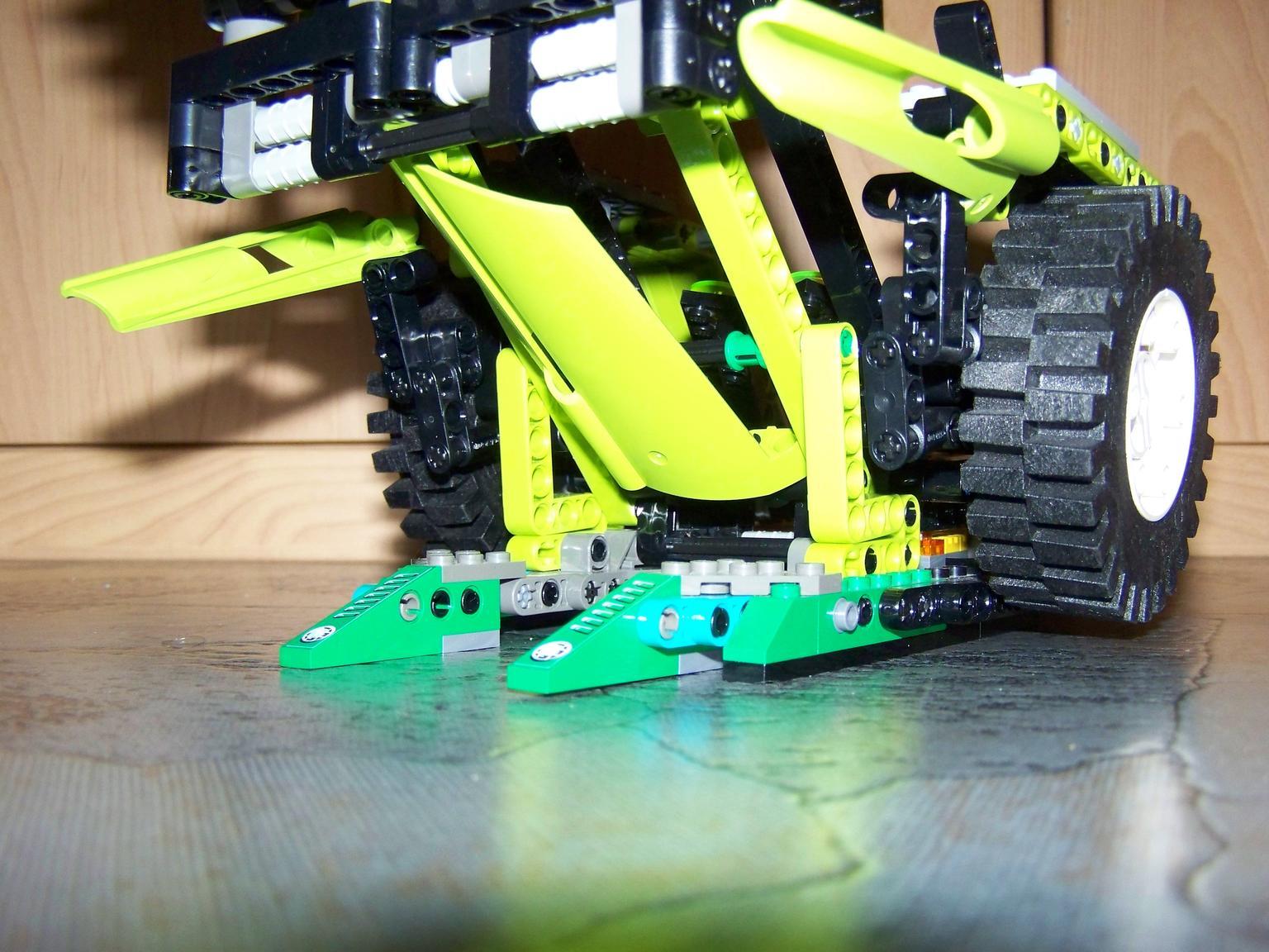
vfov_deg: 37.7
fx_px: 1393
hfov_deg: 49.0
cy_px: 476
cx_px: 634
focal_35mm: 38
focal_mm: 6.3
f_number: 2.8
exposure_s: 1/30
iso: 200
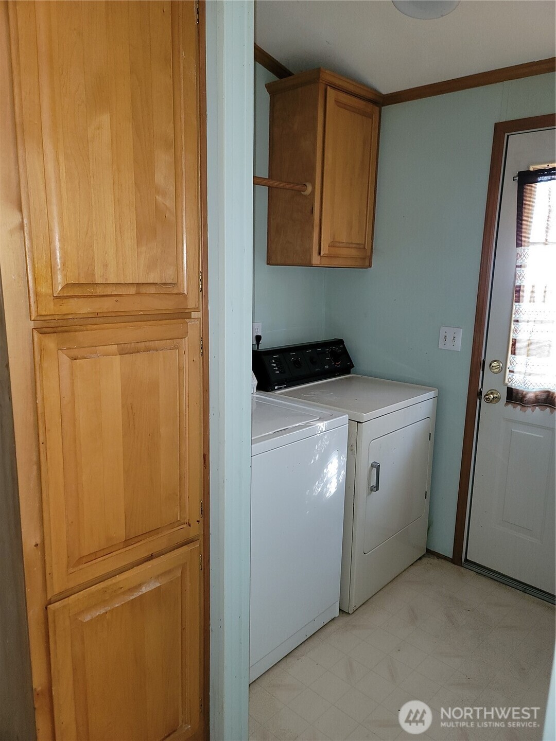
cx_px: 278
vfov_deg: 69.4
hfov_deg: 54.9
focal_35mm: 25
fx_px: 535
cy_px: 370
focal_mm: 7
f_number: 1.8
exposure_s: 1/24
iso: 125
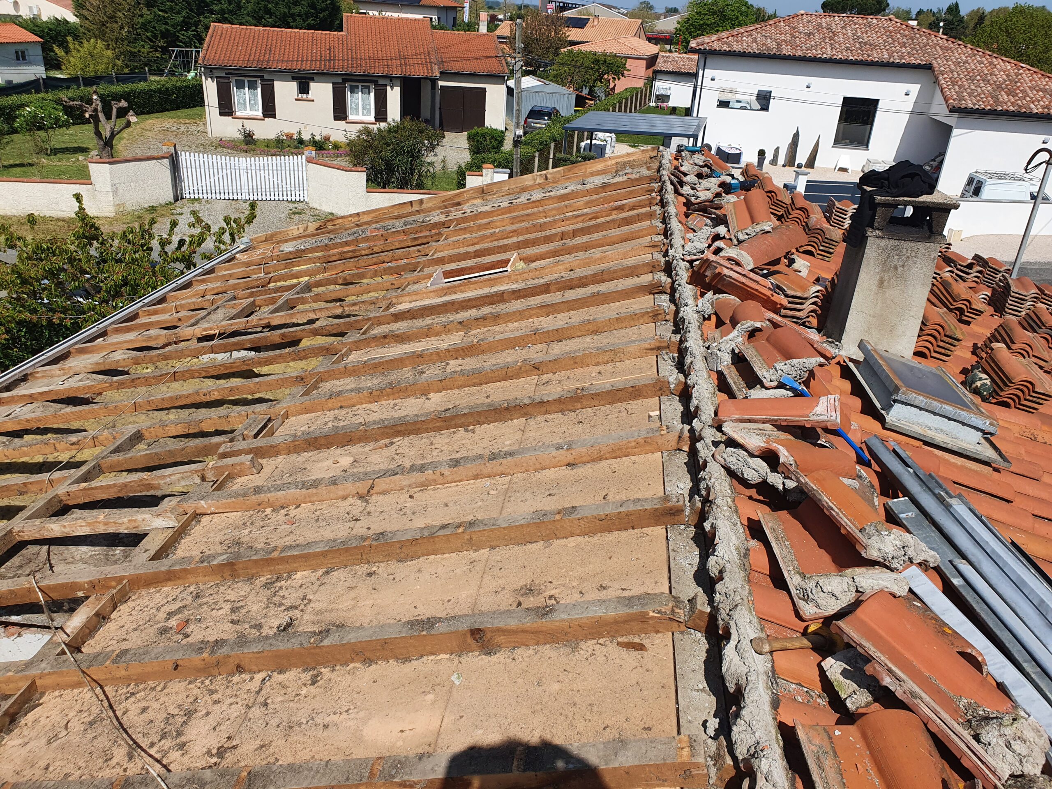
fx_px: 790
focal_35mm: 26
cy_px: 394
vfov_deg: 53.1
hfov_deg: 67.3
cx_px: 526
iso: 50
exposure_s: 1/2648
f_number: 2.4
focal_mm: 4.32
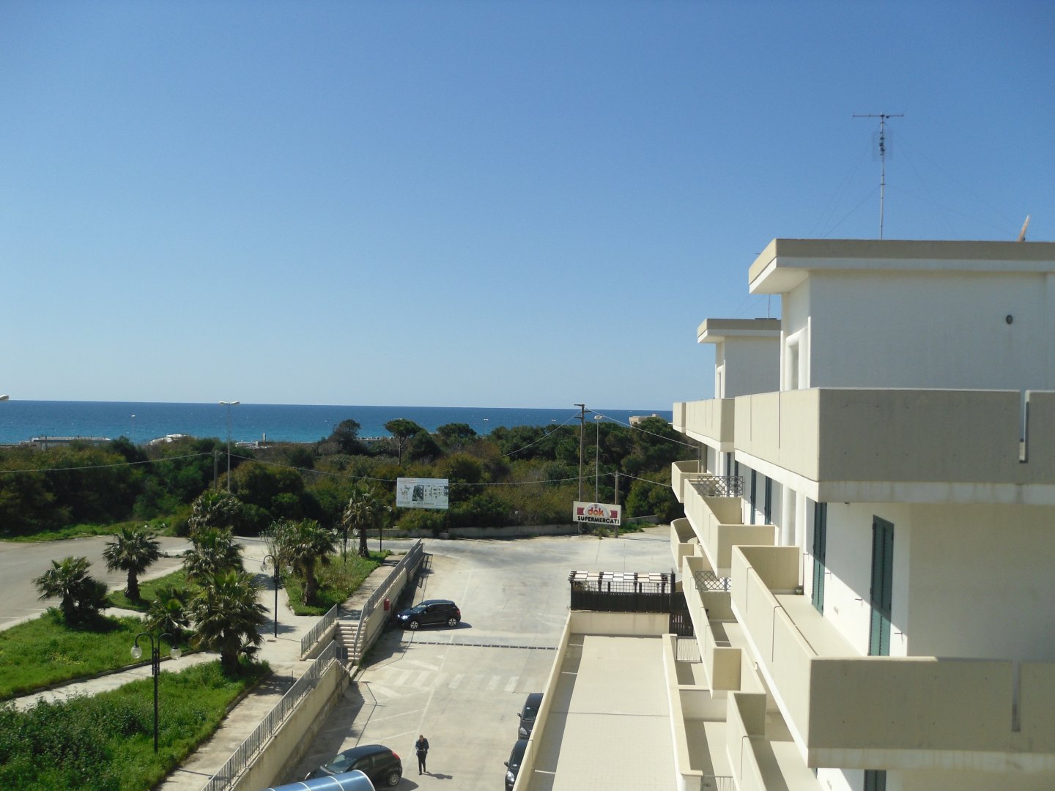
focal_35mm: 34
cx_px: 528
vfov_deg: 41.8
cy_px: 396
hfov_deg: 54.0
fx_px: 1036
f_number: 8.1
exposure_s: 1/304
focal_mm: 6
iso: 80
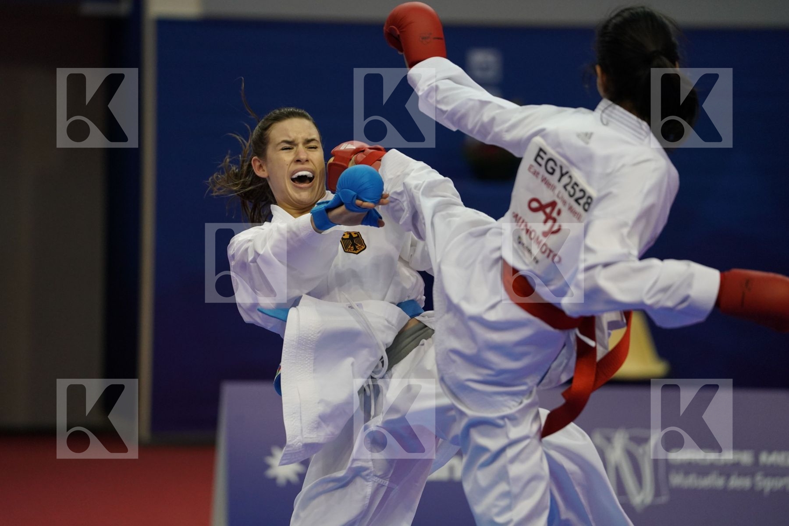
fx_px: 4383
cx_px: 394
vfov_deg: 6.9
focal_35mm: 200
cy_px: 263
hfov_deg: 10.3
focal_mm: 200
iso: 2500
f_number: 2.8
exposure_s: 1/1000
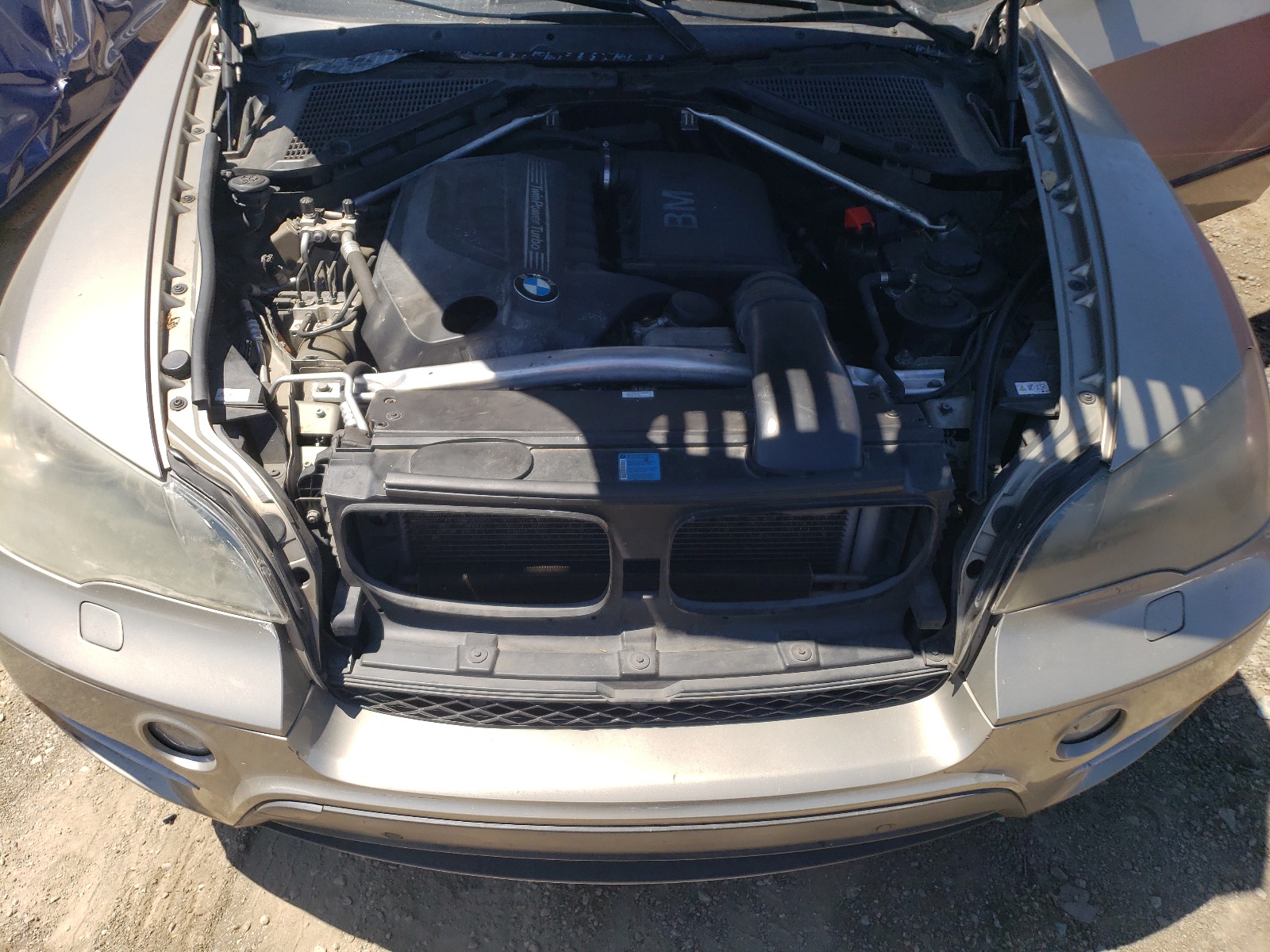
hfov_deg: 67.3
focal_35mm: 26
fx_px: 954
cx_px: 635
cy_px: 476
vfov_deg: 53.1
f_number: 1.5
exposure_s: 1/2000
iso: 50
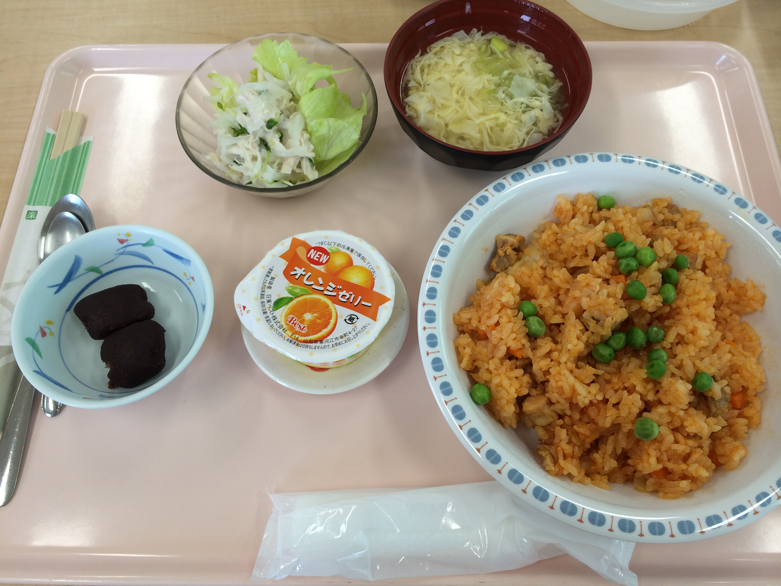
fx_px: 677
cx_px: 390
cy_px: 293
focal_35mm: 30
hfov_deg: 60.0
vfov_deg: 46.8
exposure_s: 1/60
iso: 40
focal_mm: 4.12
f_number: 2.2
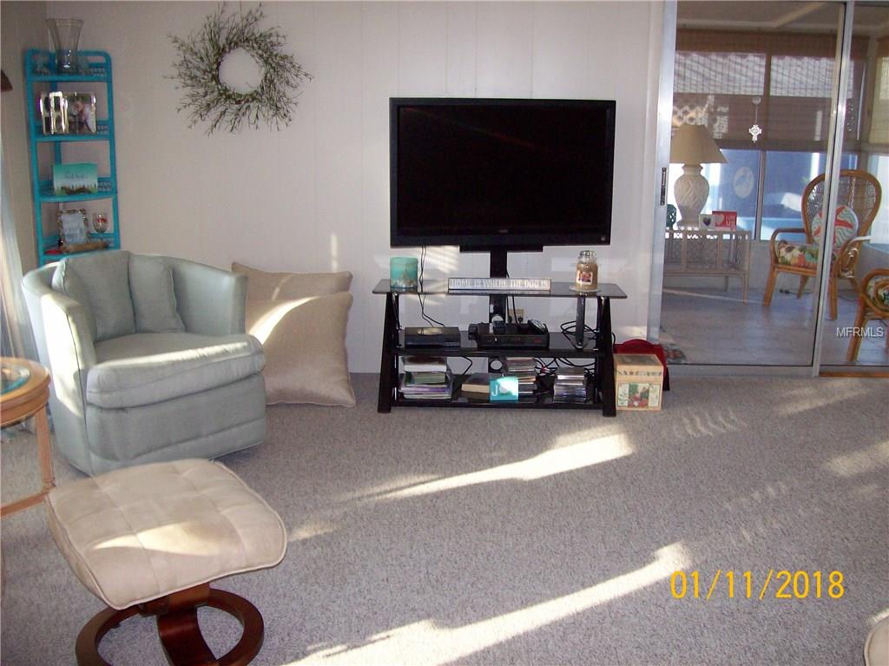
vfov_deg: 39.6
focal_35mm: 36
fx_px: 924
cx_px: 444
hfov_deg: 51.4
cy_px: 333
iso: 140
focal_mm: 6
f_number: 2.7
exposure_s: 1/64
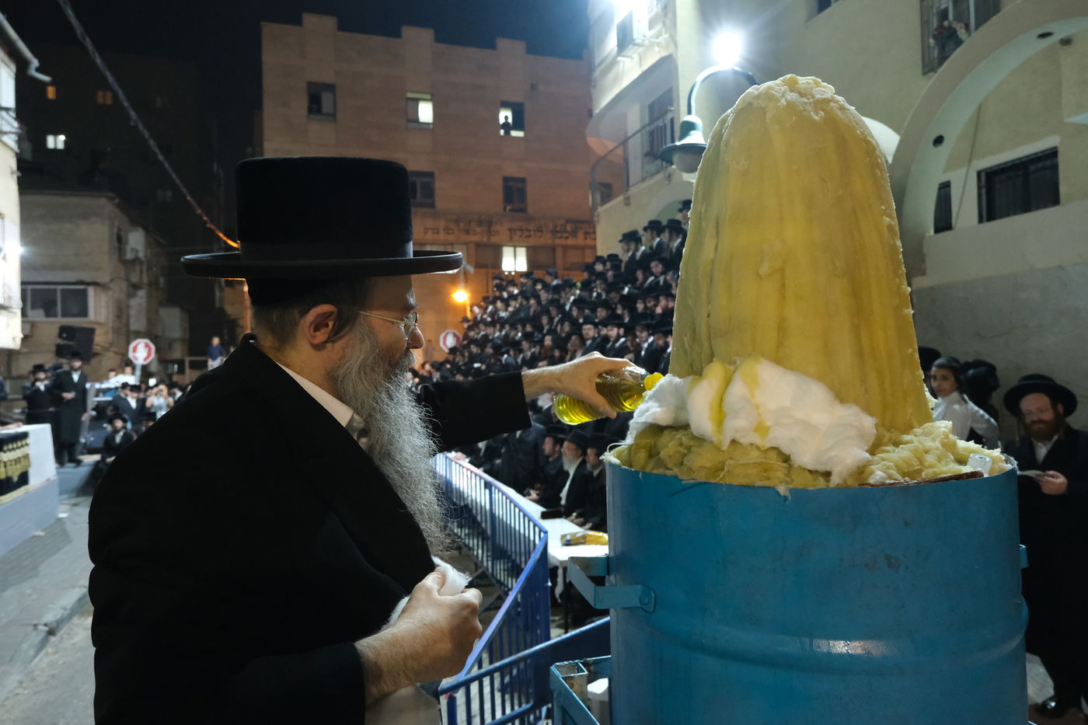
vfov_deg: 53.1
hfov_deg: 73.8
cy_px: 362
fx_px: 725
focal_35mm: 24
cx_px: 544
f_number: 4
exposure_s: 1/40
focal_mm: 16
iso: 5000
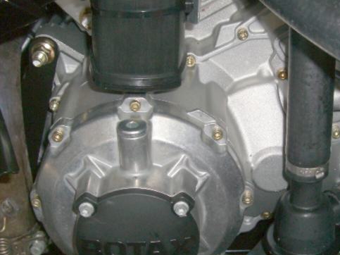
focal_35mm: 63
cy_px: 154
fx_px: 619
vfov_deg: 23.2
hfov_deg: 30.4
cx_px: 237
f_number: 2.8
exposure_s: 1/60
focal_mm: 7.9
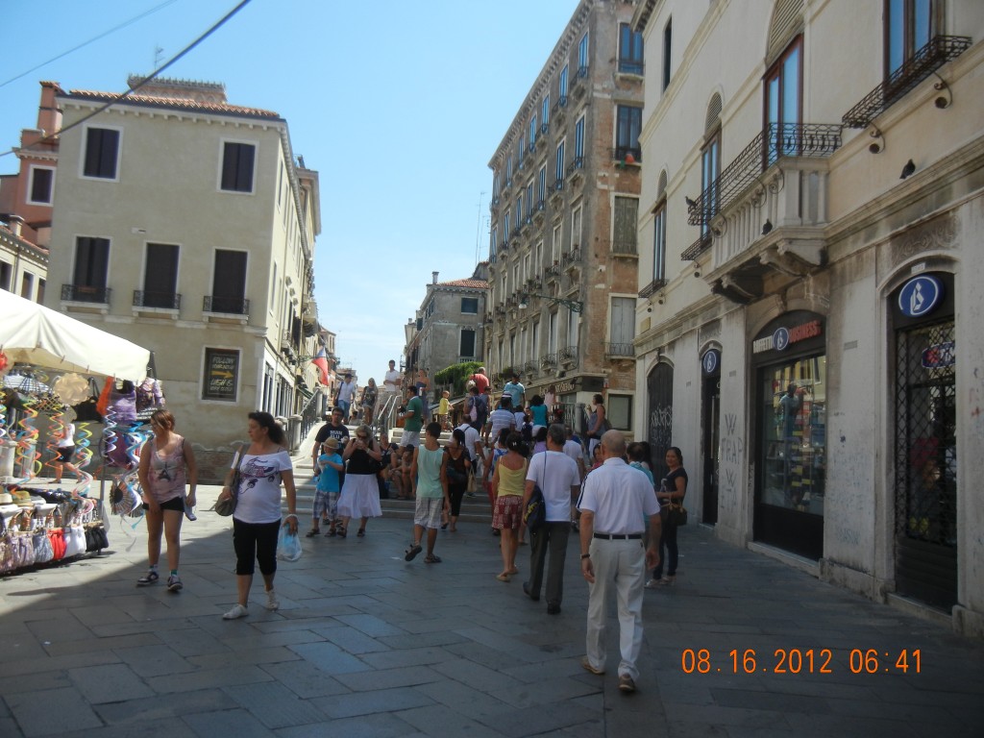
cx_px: 492
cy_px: 369
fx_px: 853
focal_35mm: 30
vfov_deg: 46.8
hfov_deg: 60.0
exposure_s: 1/276
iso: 160
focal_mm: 5.4
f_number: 7
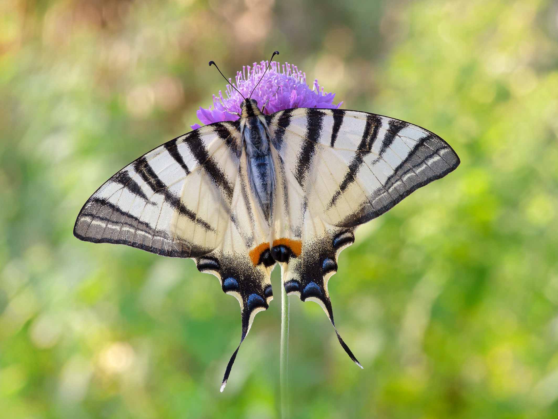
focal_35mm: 163
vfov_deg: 9.1
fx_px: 2628
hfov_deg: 12.1
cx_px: 277
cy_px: 210
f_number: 13
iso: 100
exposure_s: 1/6
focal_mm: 100
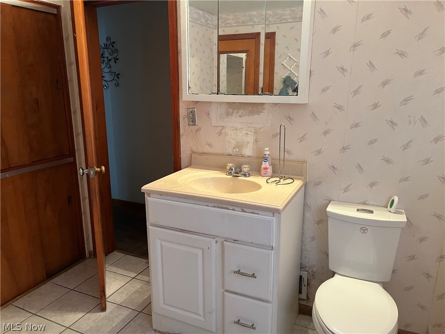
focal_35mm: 26
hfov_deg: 67.3
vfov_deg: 53.1
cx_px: 222
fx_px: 334
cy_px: 167
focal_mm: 5.1
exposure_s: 1/40
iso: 400
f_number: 1.6
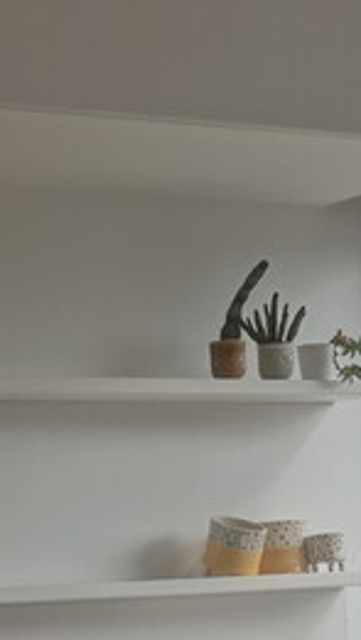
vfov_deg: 16.5
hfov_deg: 9.6
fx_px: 2125
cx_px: -64
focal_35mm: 125
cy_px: 737
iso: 125
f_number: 4
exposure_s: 1/500
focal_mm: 9
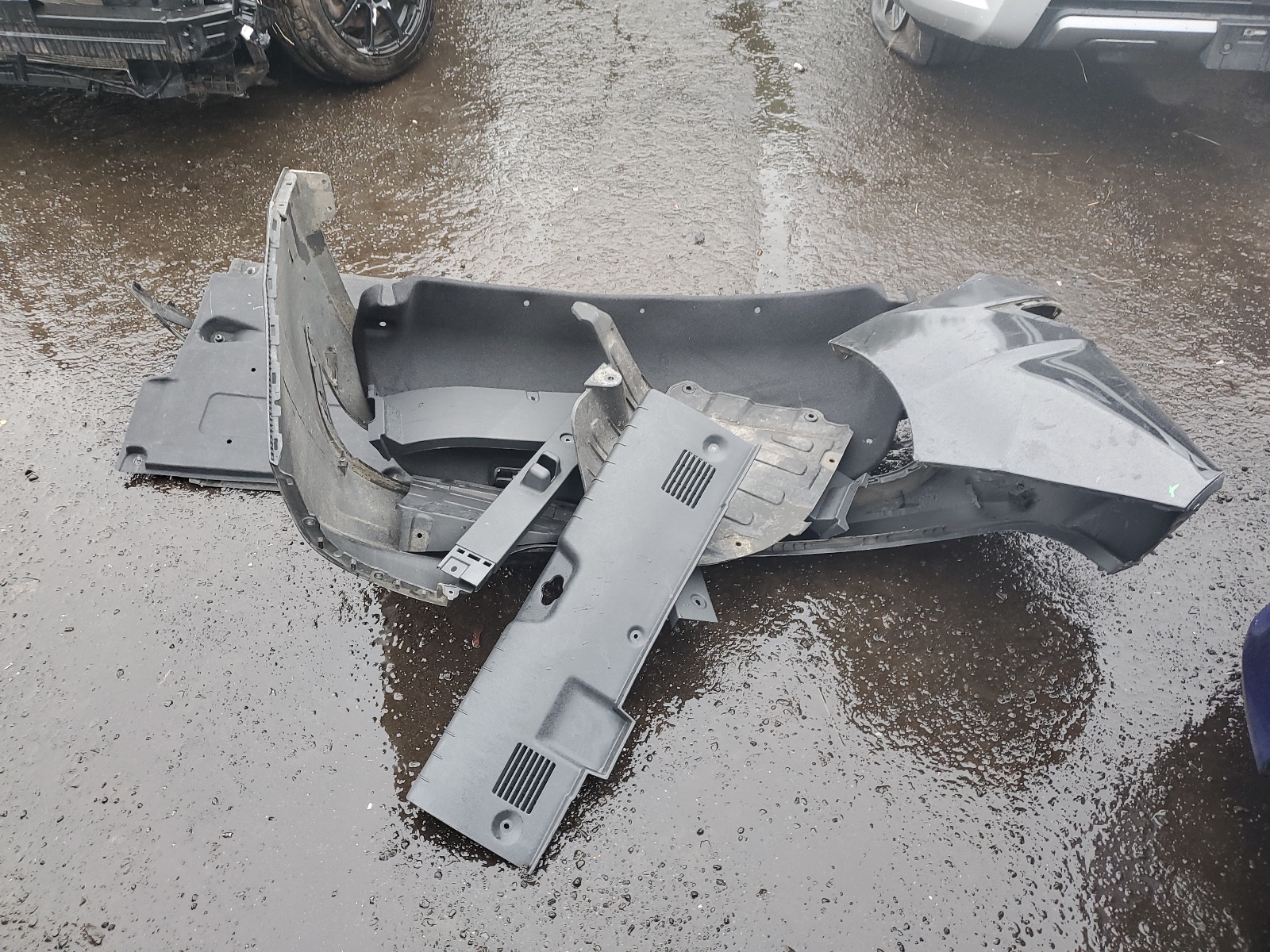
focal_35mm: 26
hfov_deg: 67.3
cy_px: 476
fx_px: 954
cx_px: 635
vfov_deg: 53.1
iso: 69
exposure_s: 1/60.2
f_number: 1.5
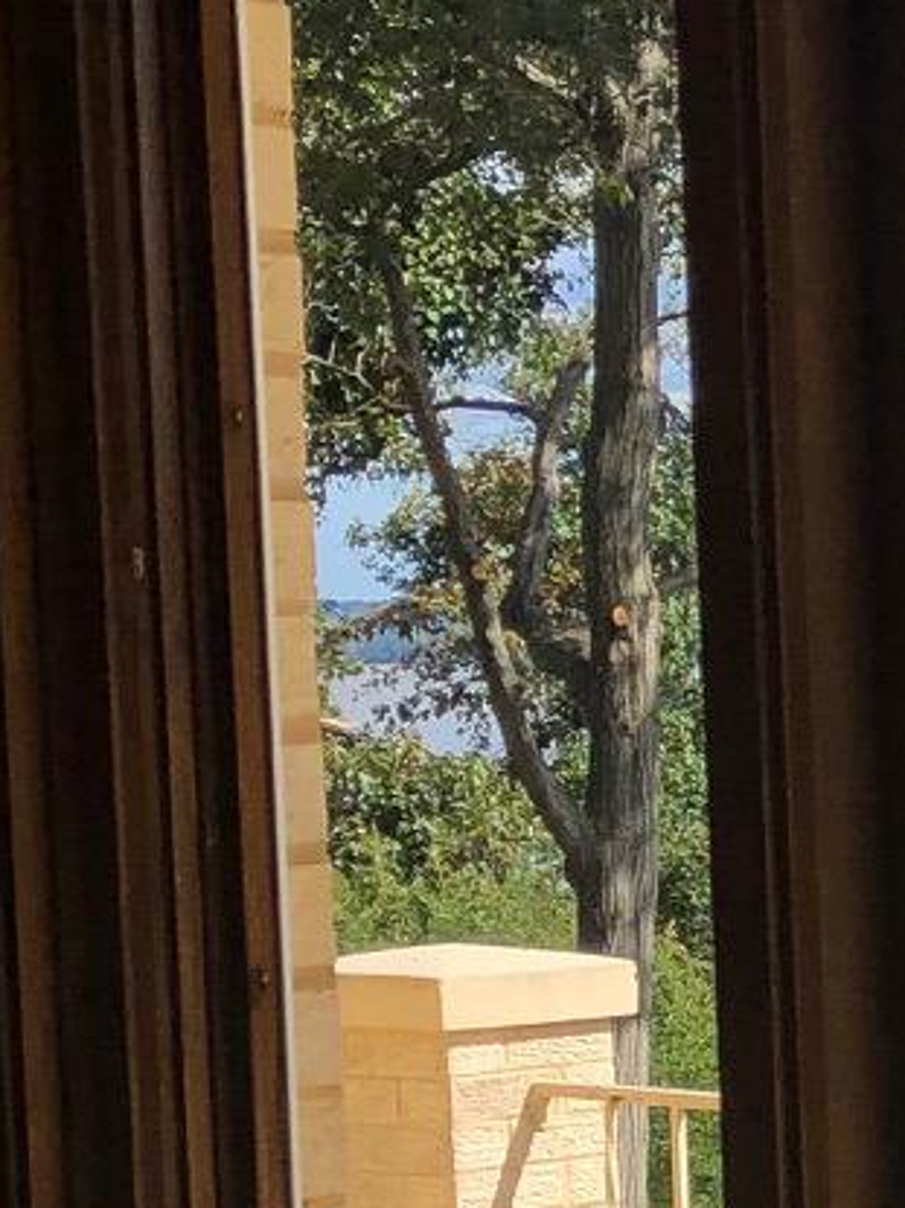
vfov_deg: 14.2
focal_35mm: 136
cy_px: 1301
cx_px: 2040
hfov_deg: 9.8
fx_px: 4743
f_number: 1.8
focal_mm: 3.99
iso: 20
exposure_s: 1/1600
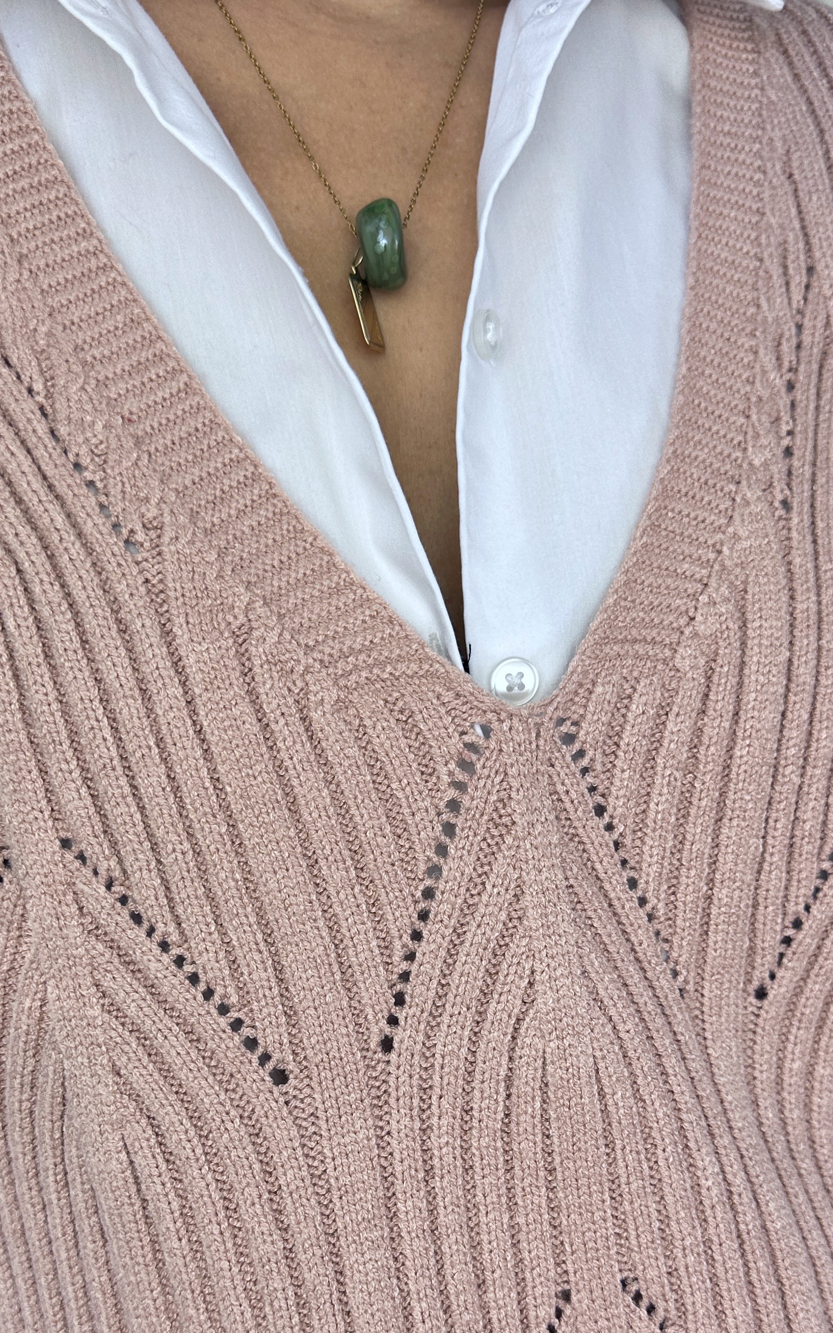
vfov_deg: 48.4
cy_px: 895
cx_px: 374
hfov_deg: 32.0
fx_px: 1453
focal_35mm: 40
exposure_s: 1/494
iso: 80
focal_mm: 6.86
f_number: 1.78
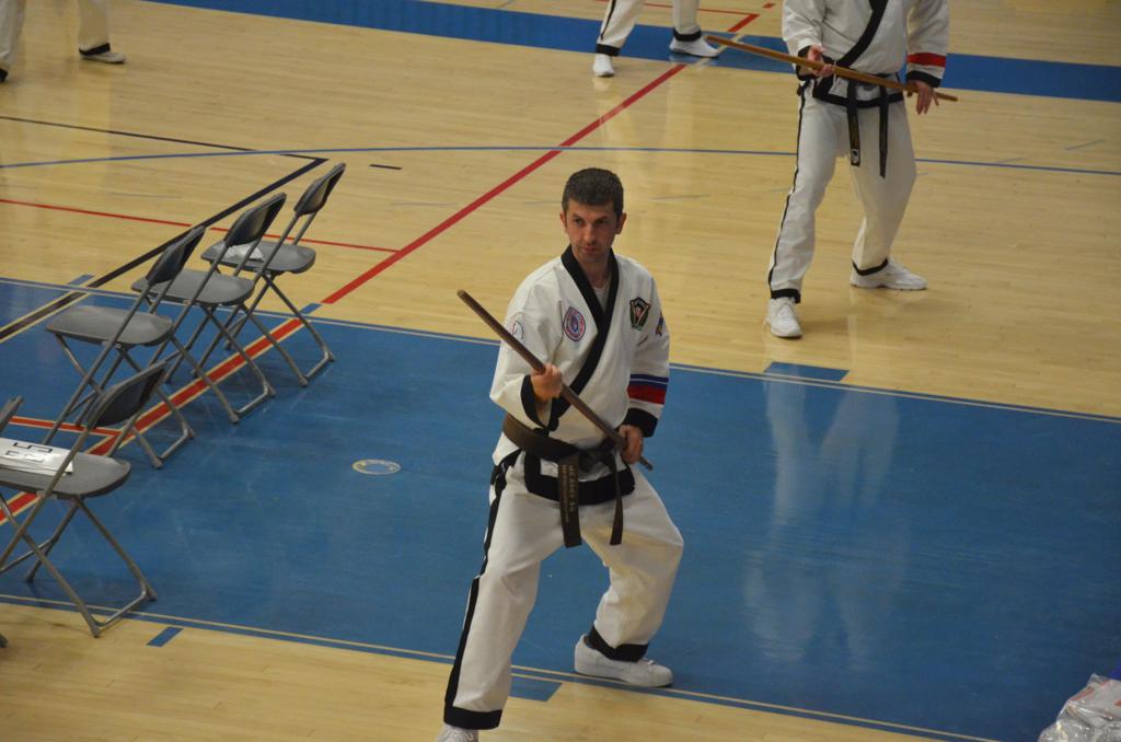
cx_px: 560
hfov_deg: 15.2
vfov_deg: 10.1
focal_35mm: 135
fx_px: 4195
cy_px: 371
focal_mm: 90
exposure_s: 1/125
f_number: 5.3
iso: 3200
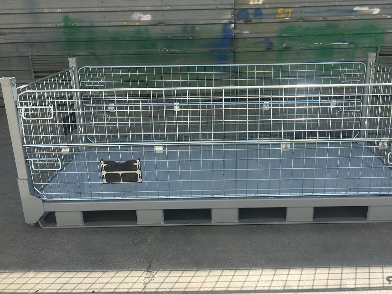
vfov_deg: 39.6
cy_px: 157
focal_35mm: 36
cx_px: 216
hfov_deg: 51.3
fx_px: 408
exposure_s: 1/1166
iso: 25
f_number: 2.2
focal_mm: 4.15
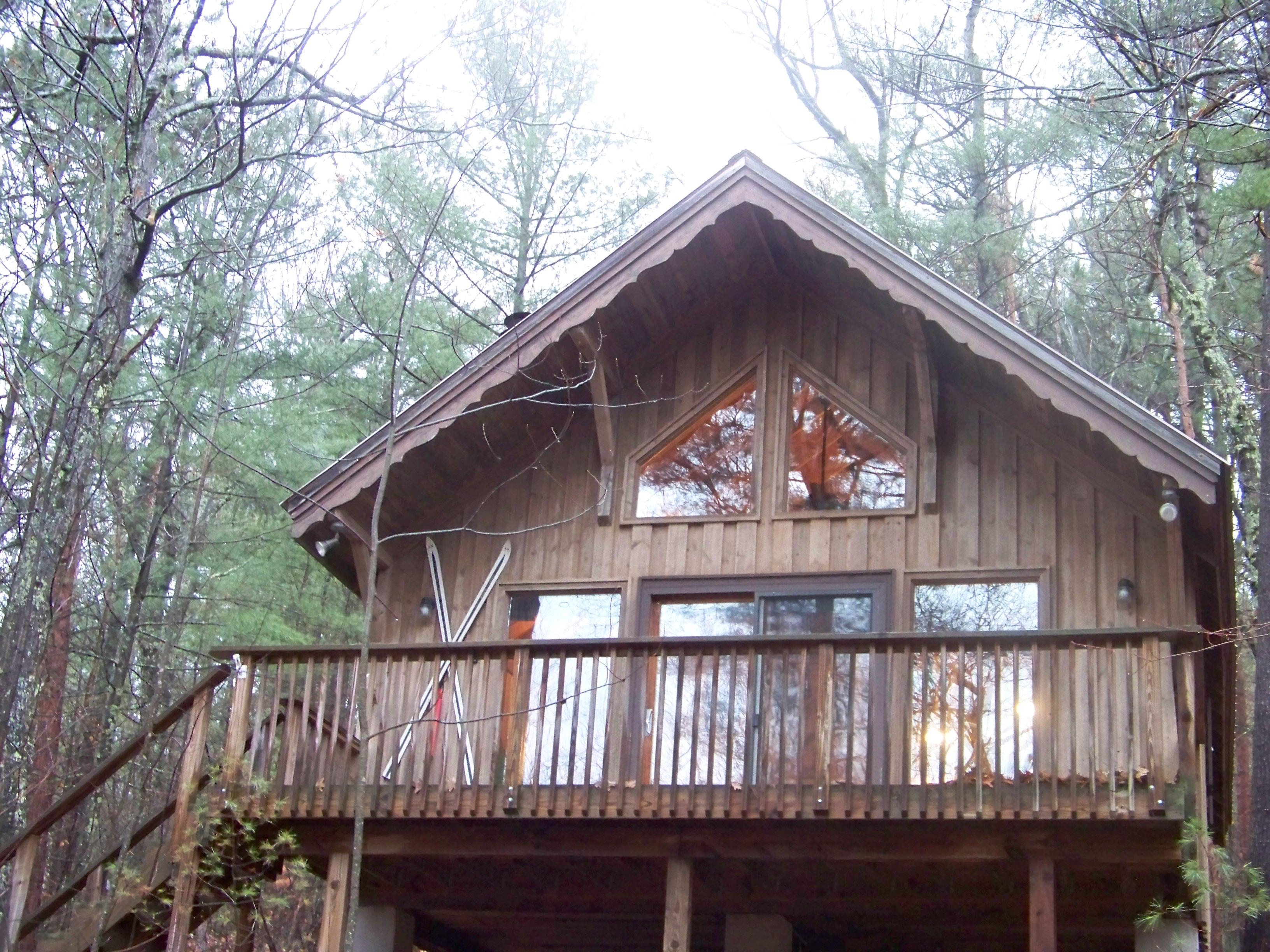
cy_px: 476
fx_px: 2018
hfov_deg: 34.9
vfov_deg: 26.6
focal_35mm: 55
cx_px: 635
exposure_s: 1/13
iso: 400
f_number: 3.2
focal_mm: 9.36
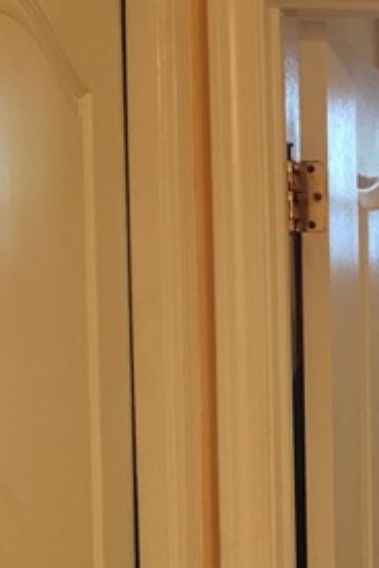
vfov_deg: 17.9
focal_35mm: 112
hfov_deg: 10.6
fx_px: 1769
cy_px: 543
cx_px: 896
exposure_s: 1/15
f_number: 2.2
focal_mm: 4.15
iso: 32
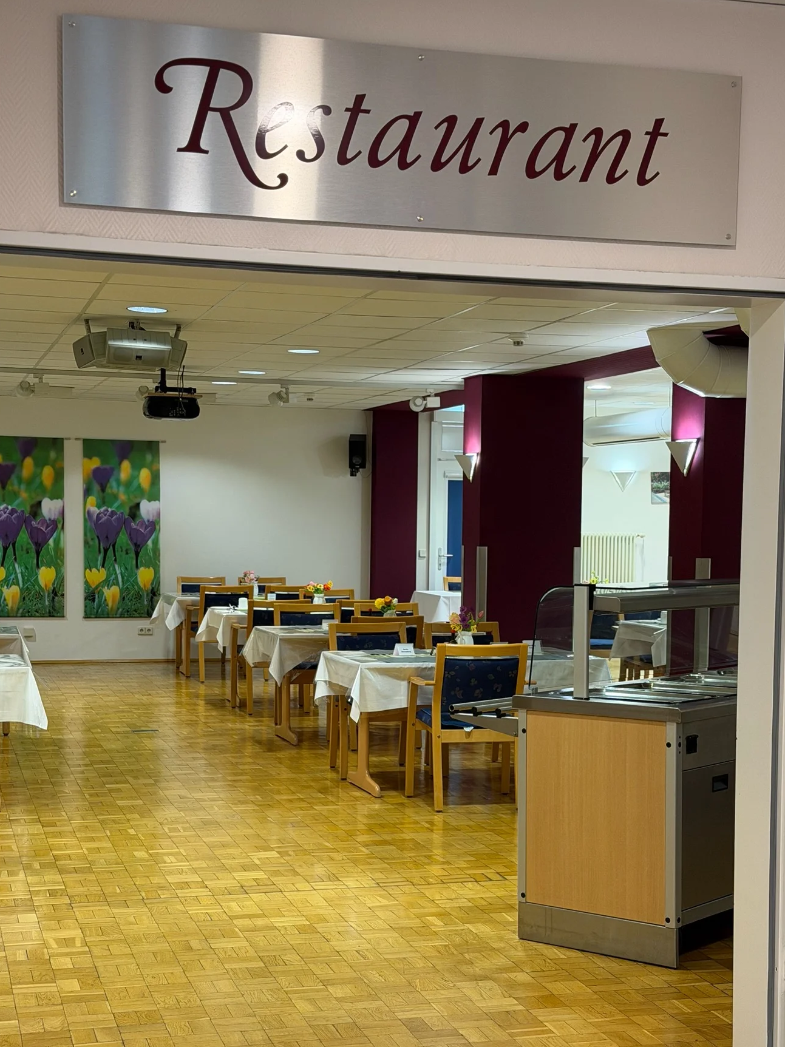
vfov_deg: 33.7
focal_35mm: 57
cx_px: 438
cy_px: 614
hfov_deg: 25.6
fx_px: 1724
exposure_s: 1/100
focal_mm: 6.76
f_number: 1.78
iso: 320
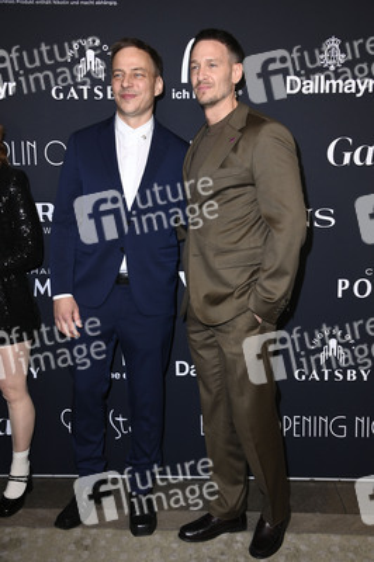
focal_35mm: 36
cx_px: 187
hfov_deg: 36.8
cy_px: 281
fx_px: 562
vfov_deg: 53.2
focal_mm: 36
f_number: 5.6
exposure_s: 1/250
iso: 500
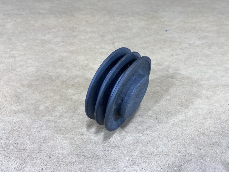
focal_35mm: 26
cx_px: 114
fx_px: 172
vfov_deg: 53.1
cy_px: 86
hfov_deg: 67.3
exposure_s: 1/107
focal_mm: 4.25
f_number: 1.8
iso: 32
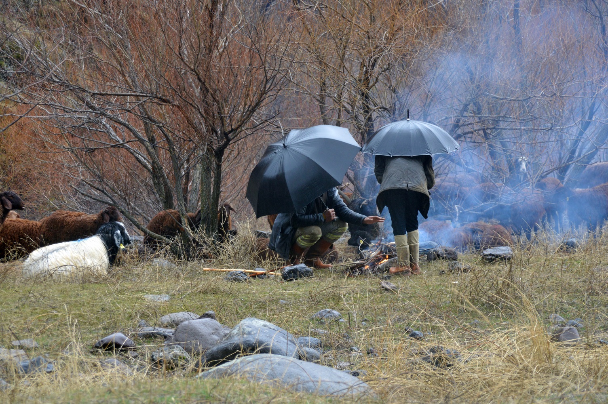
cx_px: 304
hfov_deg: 19.5
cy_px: 202
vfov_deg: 13.0
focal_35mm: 105
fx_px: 1772
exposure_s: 1/125
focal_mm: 70
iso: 360
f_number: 5.6
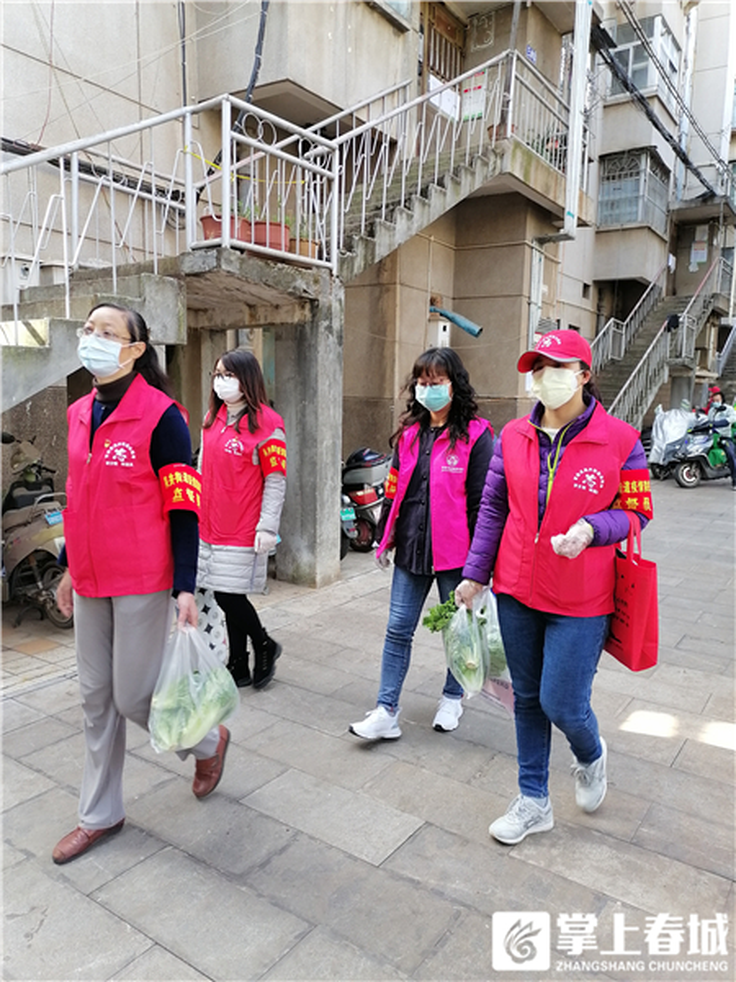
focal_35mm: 26
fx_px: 737
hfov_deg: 53.1
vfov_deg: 67.3
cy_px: 491
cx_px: 368
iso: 100
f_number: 1.8
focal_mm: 5.3
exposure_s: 1/100
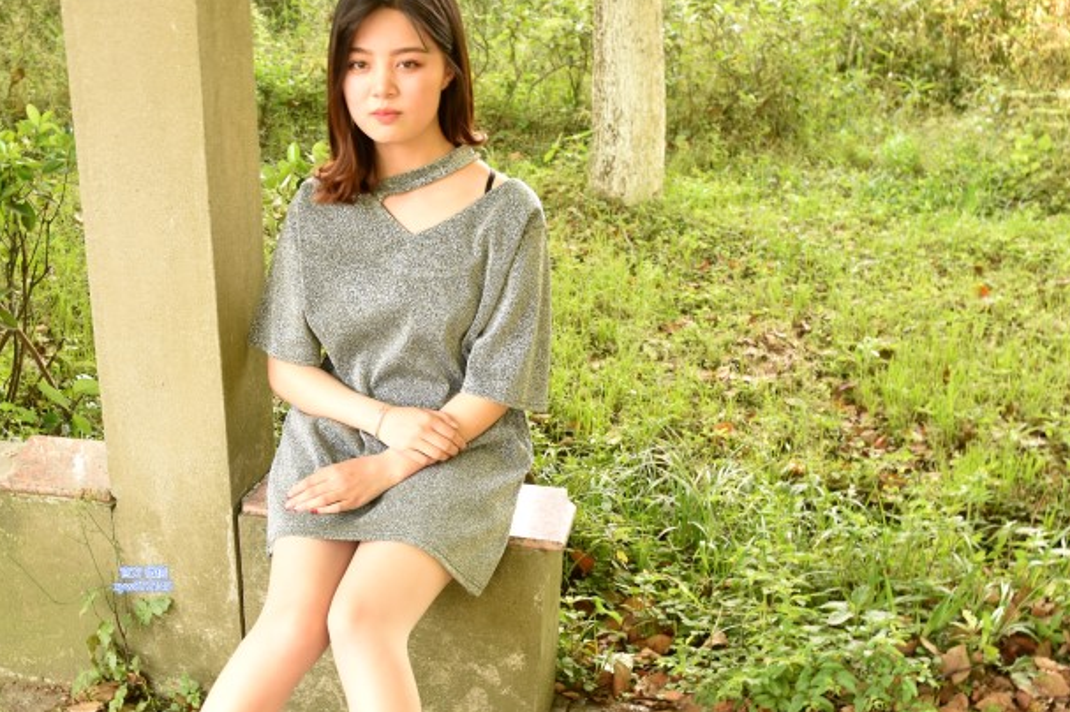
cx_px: 393
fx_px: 1388
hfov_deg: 41.8
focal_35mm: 47
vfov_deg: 28.4
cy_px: 523
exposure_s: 1/30
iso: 200
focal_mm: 21
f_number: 4.5
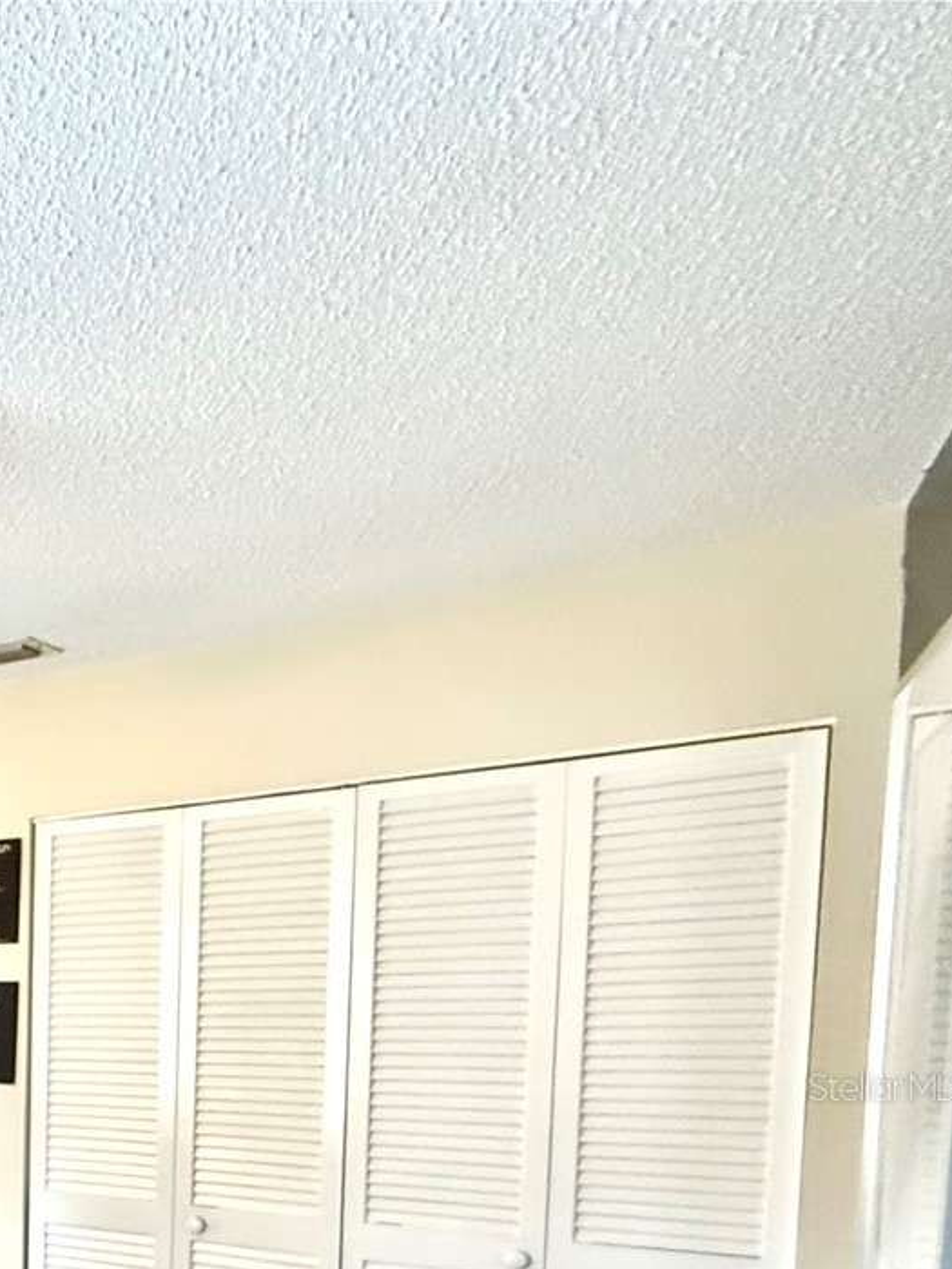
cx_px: -471
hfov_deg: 28.6
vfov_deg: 51.7
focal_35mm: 32
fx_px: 1173
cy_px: 1086
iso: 1000
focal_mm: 2.22
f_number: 2.2
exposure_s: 1/40
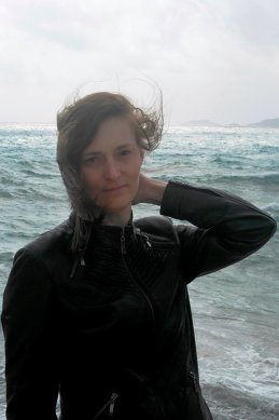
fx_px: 500
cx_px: 140
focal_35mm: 43
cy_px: 210
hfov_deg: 31.2
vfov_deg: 45.4
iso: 200
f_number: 8
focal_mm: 28
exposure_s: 1/800
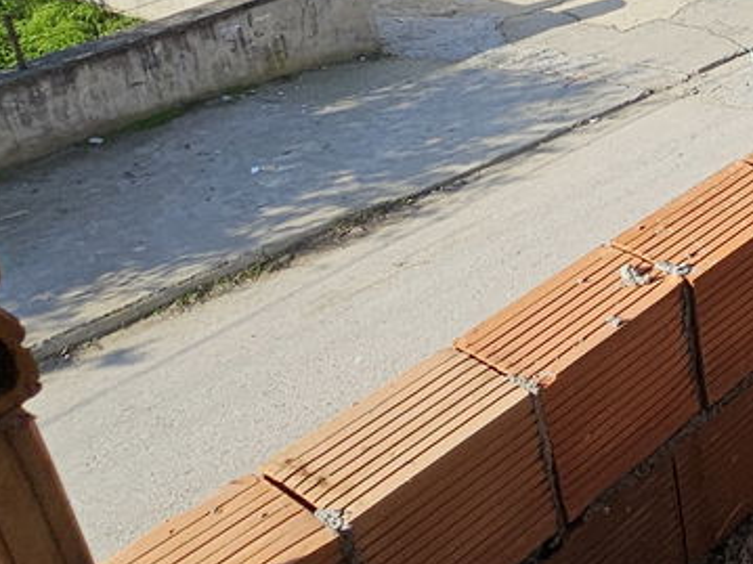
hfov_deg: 24.2
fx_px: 1261
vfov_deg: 24.0
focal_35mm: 58
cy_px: -15
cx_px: 1191
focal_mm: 2.2
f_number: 2.2
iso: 50
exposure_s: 1/1714
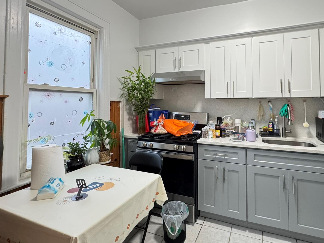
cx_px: 189
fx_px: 178
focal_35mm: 19
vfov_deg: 68.1
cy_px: 98
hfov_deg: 84.0
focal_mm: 2.22
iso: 400
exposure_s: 1/60
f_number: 2.2
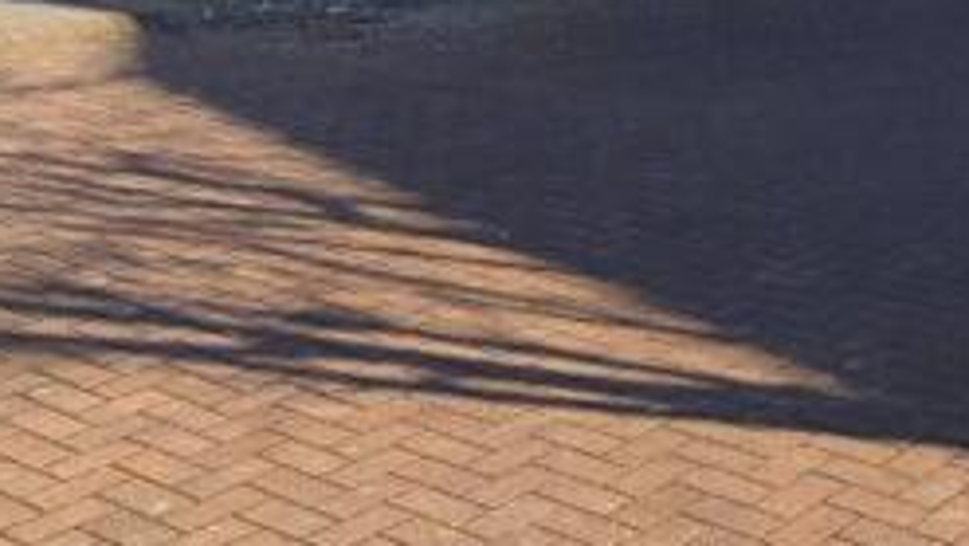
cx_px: 873
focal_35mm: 72
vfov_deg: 15.4
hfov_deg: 28.2
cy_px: -281
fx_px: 1850
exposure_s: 1/716
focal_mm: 4
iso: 20
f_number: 1.8
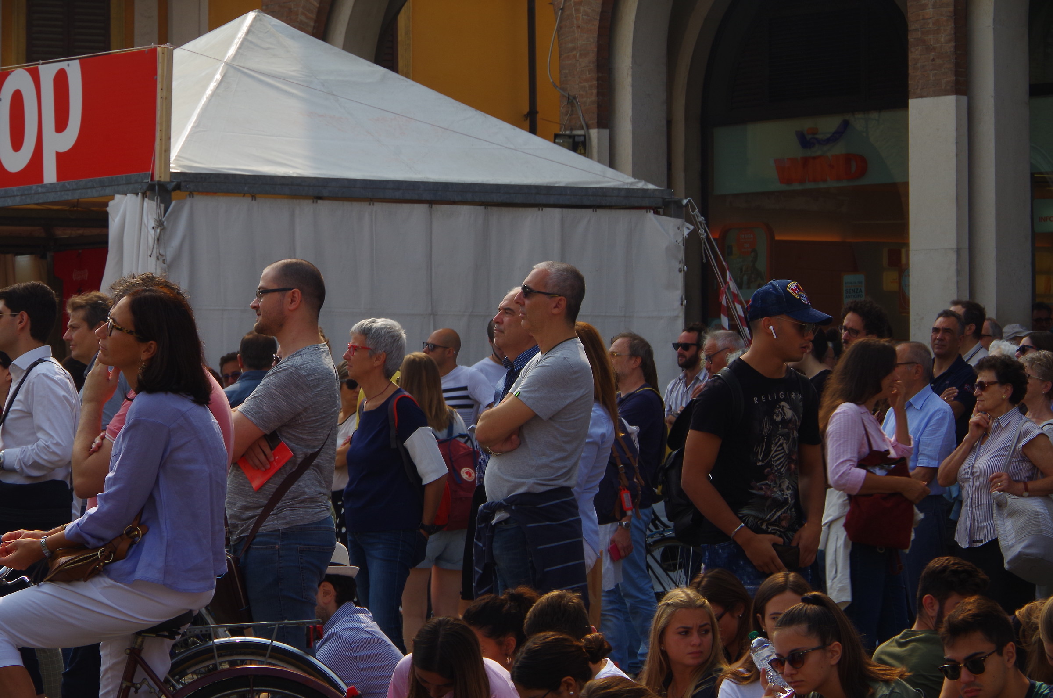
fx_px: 3415
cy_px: 349
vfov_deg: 11.7
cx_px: 526
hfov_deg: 17.5
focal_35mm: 117
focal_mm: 78
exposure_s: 1/125
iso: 200
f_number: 11
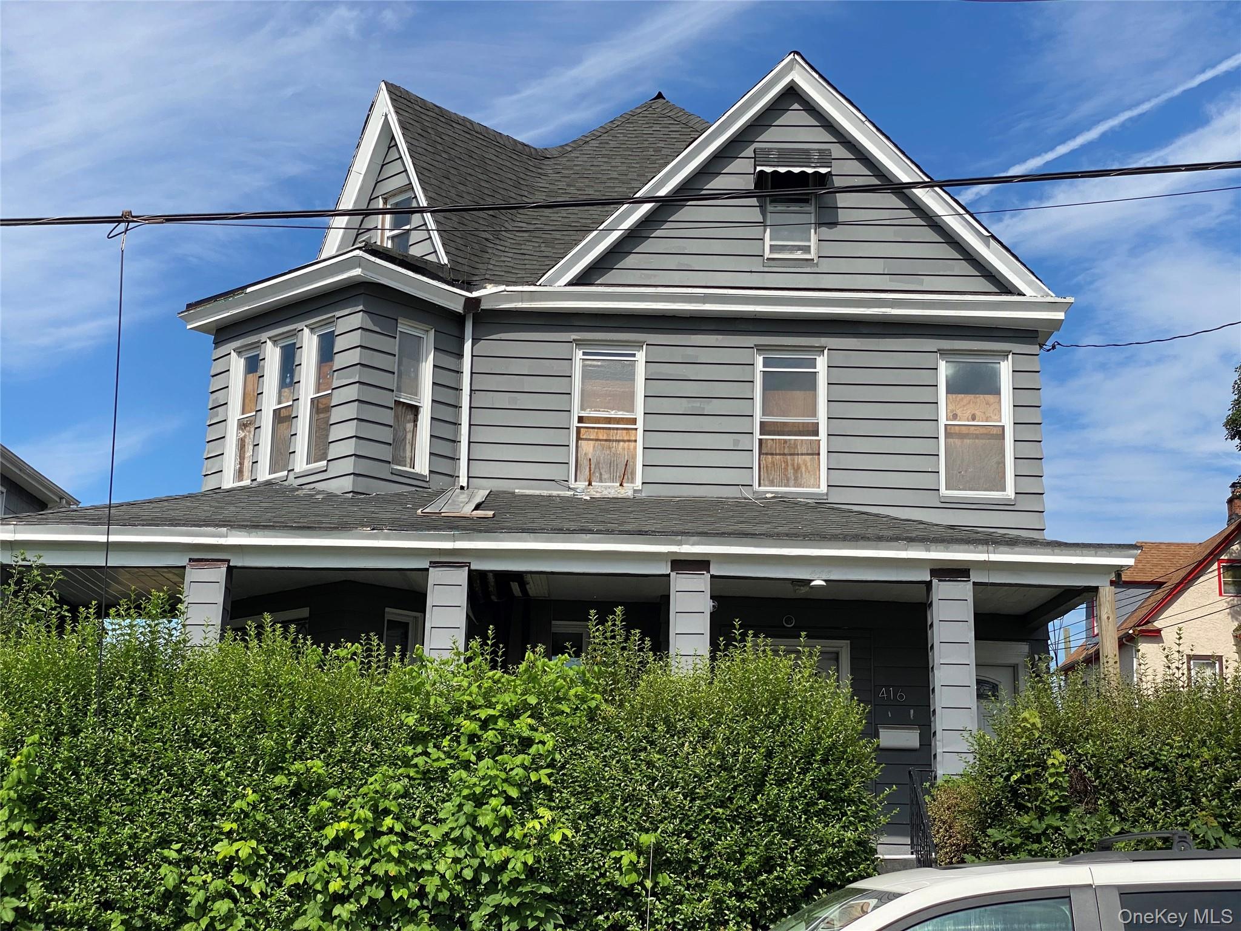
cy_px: 466
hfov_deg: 36.8
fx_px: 1864
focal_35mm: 52
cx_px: 620
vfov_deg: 28.0
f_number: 2
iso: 20
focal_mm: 6
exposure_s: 1/1845
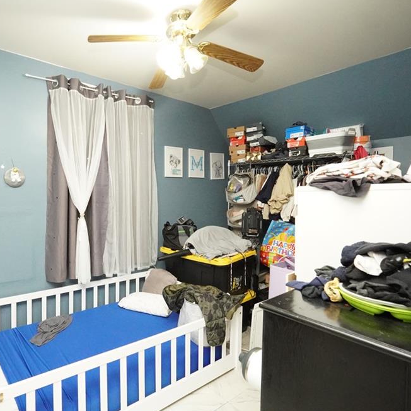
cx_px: 142
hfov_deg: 72.9
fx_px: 269
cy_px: 199
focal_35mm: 20
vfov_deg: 74.8
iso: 6400
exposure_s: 1/125
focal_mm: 10
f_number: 4.5
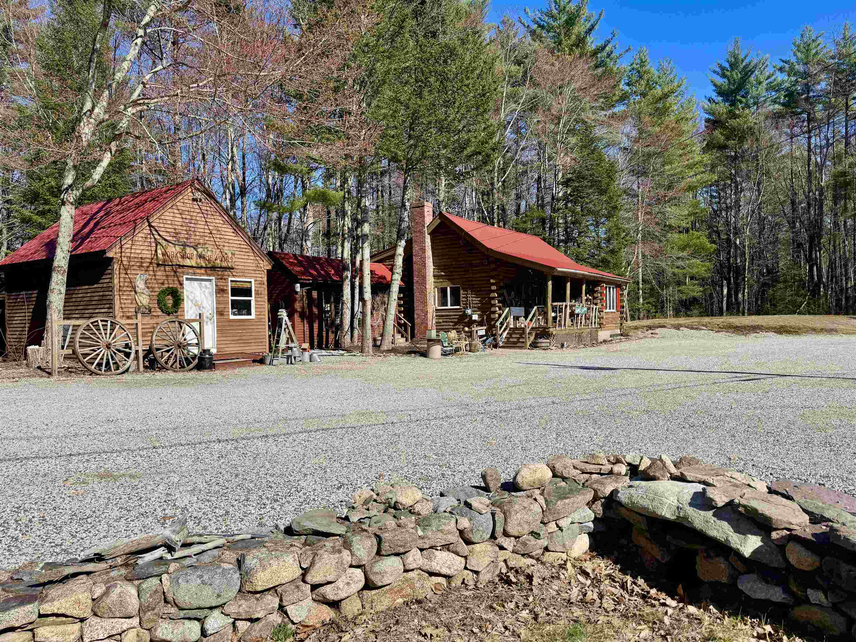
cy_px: 321
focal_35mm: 24
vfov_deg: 56.8
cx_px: 428
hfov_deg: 71.6
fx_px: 593
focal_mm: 6.76
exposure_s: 1/5348
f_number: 1.78
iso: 80
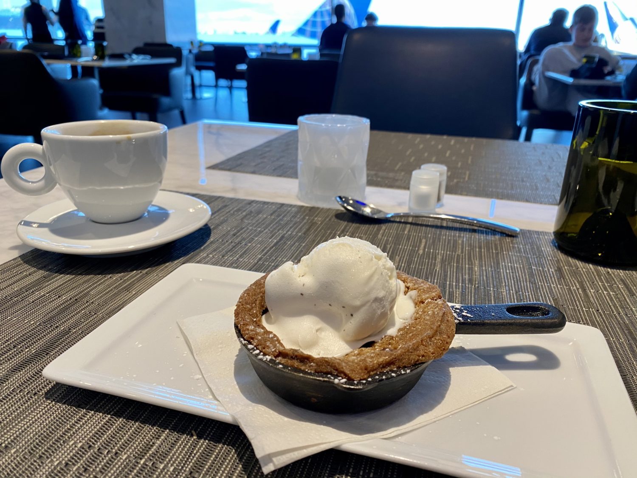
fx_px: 478
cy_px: 239
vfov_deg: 53.1
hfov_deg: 67.3
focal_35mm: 26
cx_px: 318
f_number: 1.8
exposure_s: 1/60
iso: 125
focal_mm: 4.25
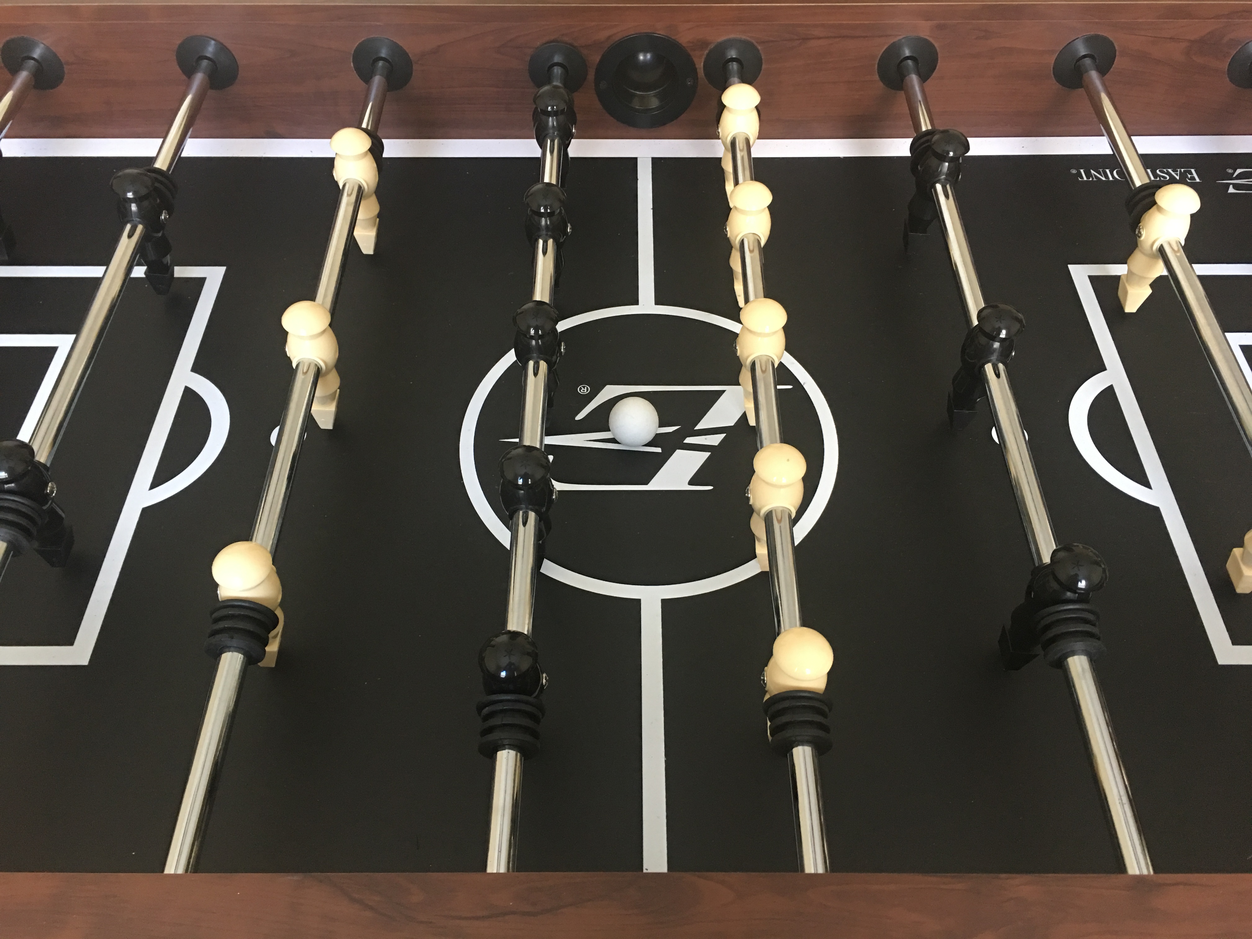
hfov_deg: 61.7
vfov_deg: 48.2
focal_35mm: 29
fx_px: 1049
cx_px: 626
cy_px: 470
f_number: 2.2
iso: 80
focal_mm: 4.15
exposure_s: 1/10
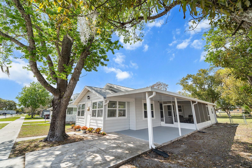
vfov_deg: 81.2
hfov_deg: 104.2
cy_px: 84
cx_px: 126
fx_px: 98
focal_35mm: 14
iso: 100
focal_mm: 14
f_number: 4
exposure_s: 1/200
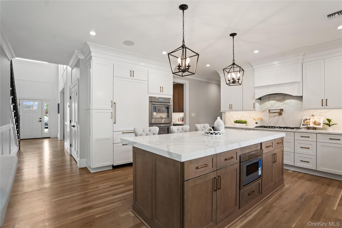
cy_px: 114
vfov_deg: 73.7
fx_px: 152
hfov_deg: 96.7
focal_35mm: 16
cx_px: 171
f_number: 5
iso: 200
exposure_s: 1/10
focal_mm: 16
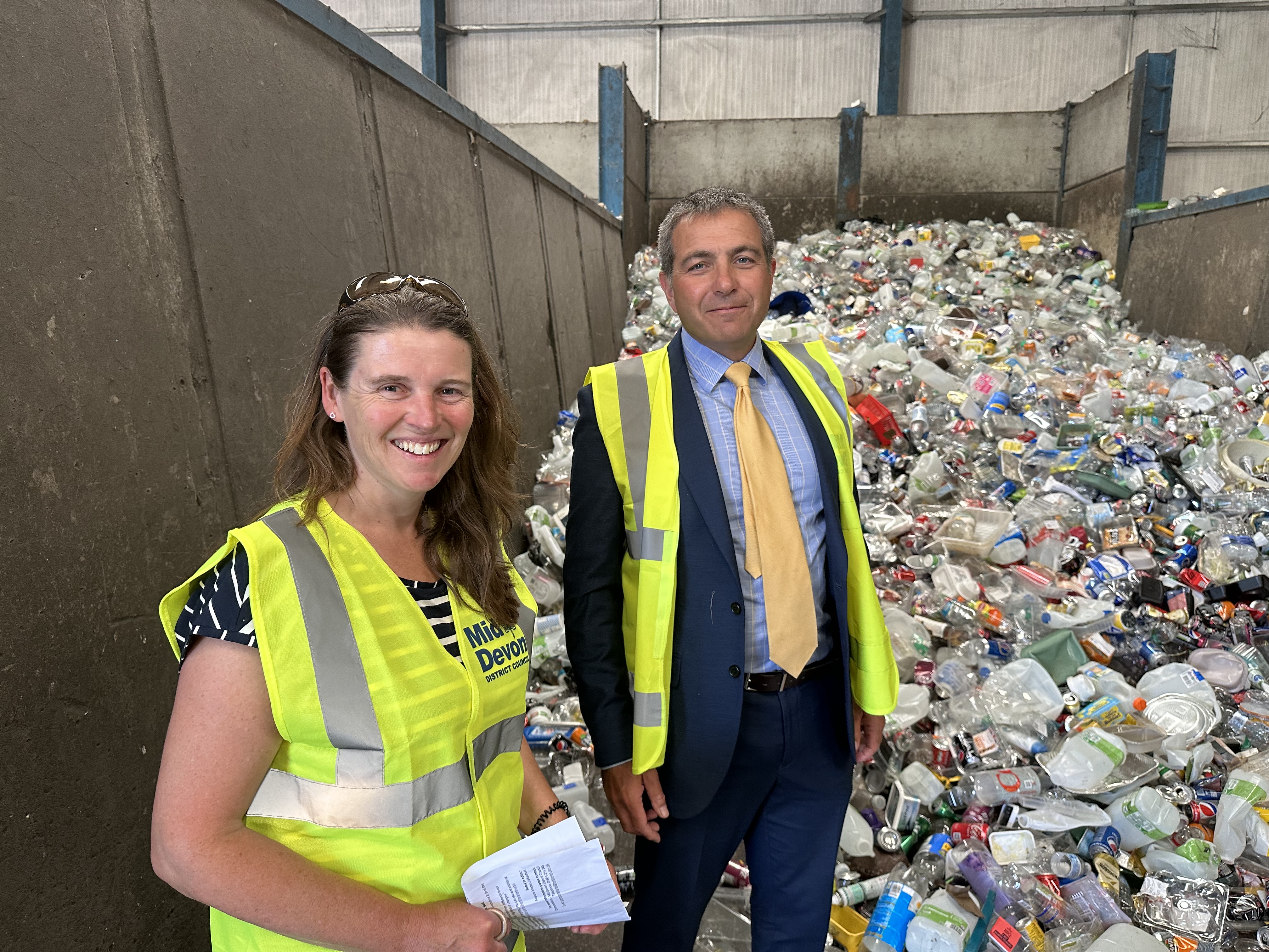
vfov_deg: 56.8
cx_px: 634
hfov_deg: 71.6
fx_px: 880
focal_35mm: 24
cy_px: 476
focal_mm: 6.86
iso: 200
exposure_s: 1/121
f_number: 1.78
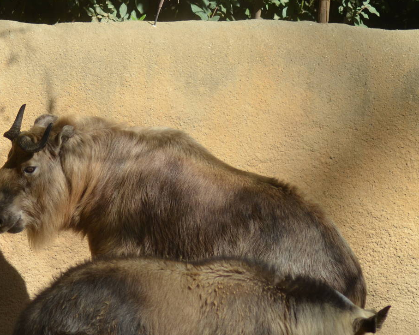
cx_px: 57
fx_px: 4759
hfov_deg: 5.0
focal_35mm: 384
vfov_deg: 4.0
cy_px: 235
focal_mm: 155
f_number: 5
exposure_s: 1/1600
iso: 400
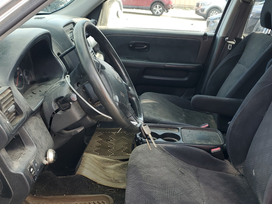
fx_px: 291
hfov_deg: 49.8
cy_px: 121
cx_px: 164
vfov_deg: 38.5
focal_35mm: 37
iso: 50
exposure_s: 1/222
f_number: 1.5
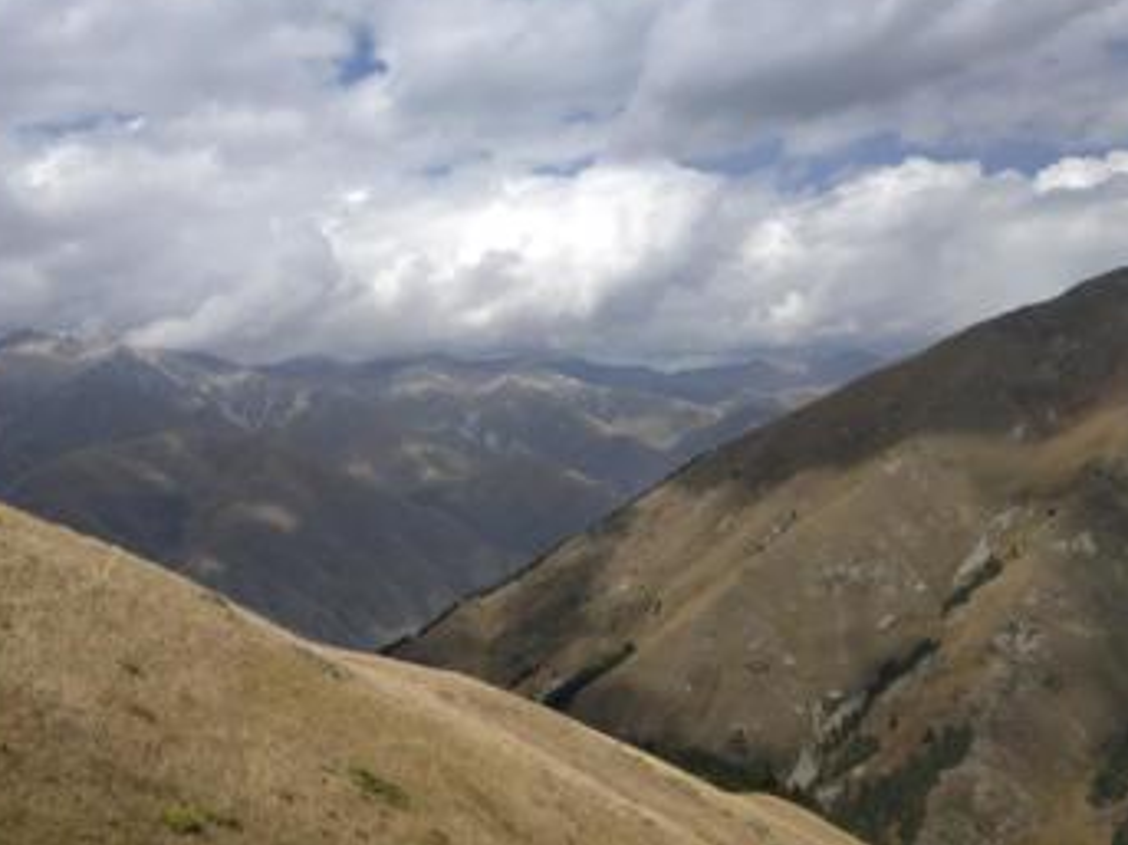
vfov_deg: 40.7
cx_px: 408
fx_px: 1140
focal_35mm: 35
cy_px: 413
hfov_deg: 52.0
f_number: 1.9
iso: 100
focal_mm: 3.94
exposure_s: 1/3499
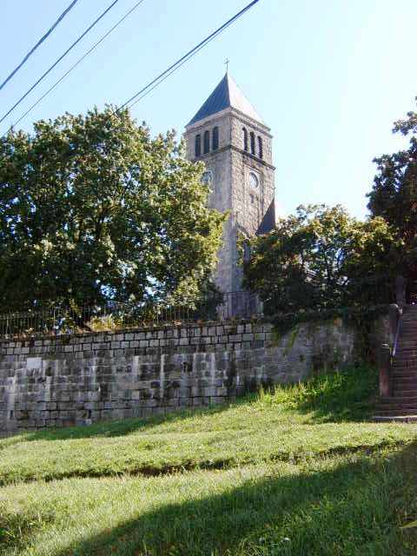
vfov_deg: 49.0
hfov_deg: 37.7
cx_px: 208
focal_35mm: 38
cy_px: 278
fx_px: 610
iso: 63
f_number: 5.8
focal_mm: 5.8
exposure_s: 1/90
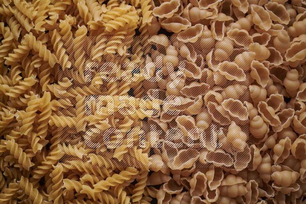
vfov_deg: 27.0
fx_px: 425
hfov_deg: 39.6
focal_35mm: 50
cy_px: 102
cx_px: 153
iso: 160
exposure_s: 1/100
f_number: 8
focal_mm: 50
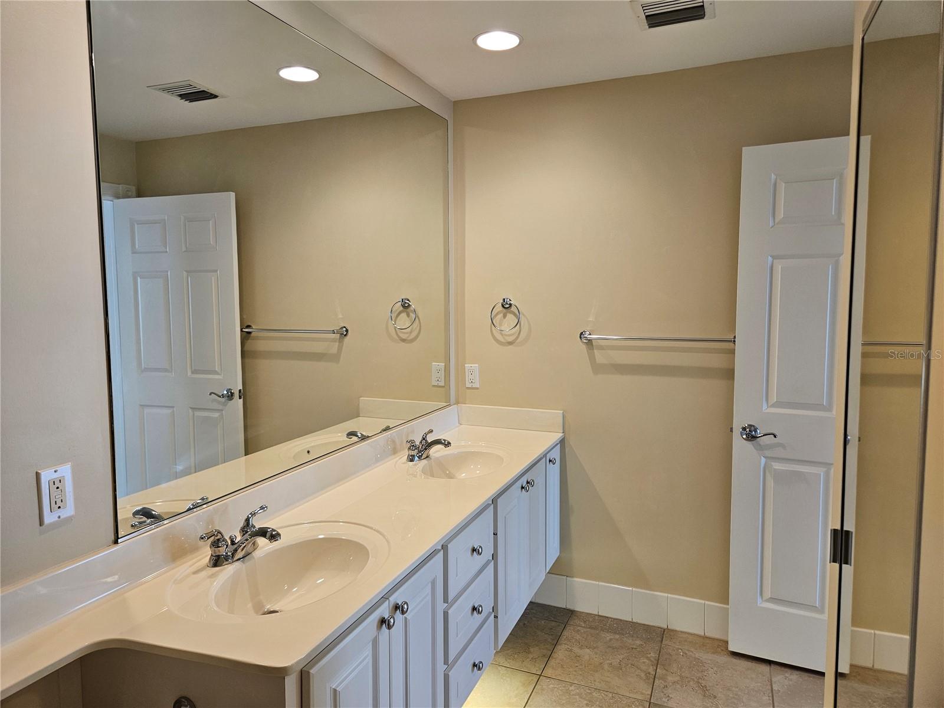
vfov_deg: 58.9
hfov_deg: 73.9
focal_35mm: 23
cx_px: 472
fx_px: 627
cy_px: 354
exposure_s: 1/120
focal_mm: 5.4
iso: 125
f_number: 1.8
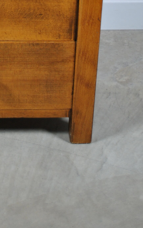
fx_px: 748
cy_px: -74
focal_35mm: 120
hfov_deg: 10.8
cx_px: -17
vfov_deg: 16.4
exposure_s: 1/50
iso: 200
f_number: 4.5
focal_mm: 28
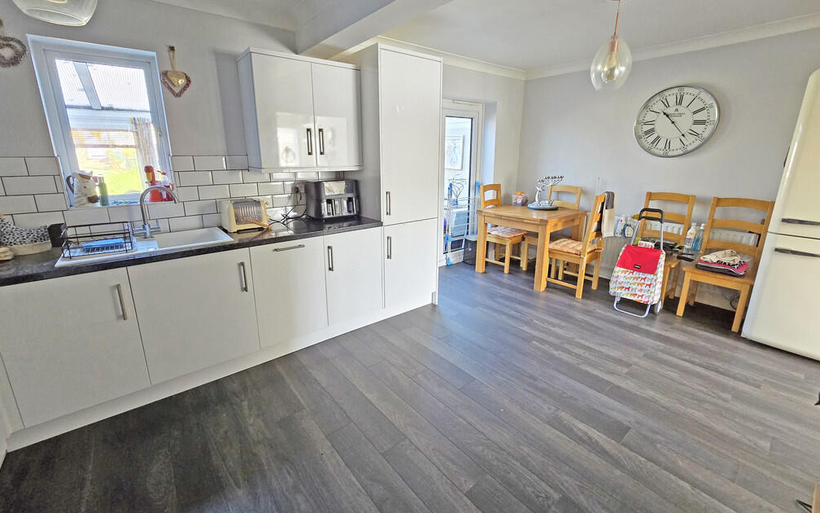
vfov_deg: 78.6
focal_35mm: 14
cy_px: 241
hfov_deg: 105.3
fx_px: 313
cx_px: 404
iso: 200
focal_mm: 2.2
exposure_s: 1/50
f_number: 2.2
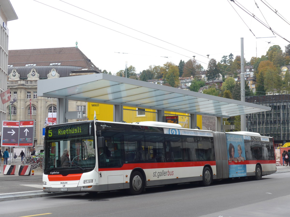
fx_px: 461
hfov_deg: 34.9
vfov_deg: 26.6
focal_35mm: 55
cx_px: 145
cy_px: 108
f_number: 3.4
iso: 80
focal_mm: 11.3
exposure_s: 1/250
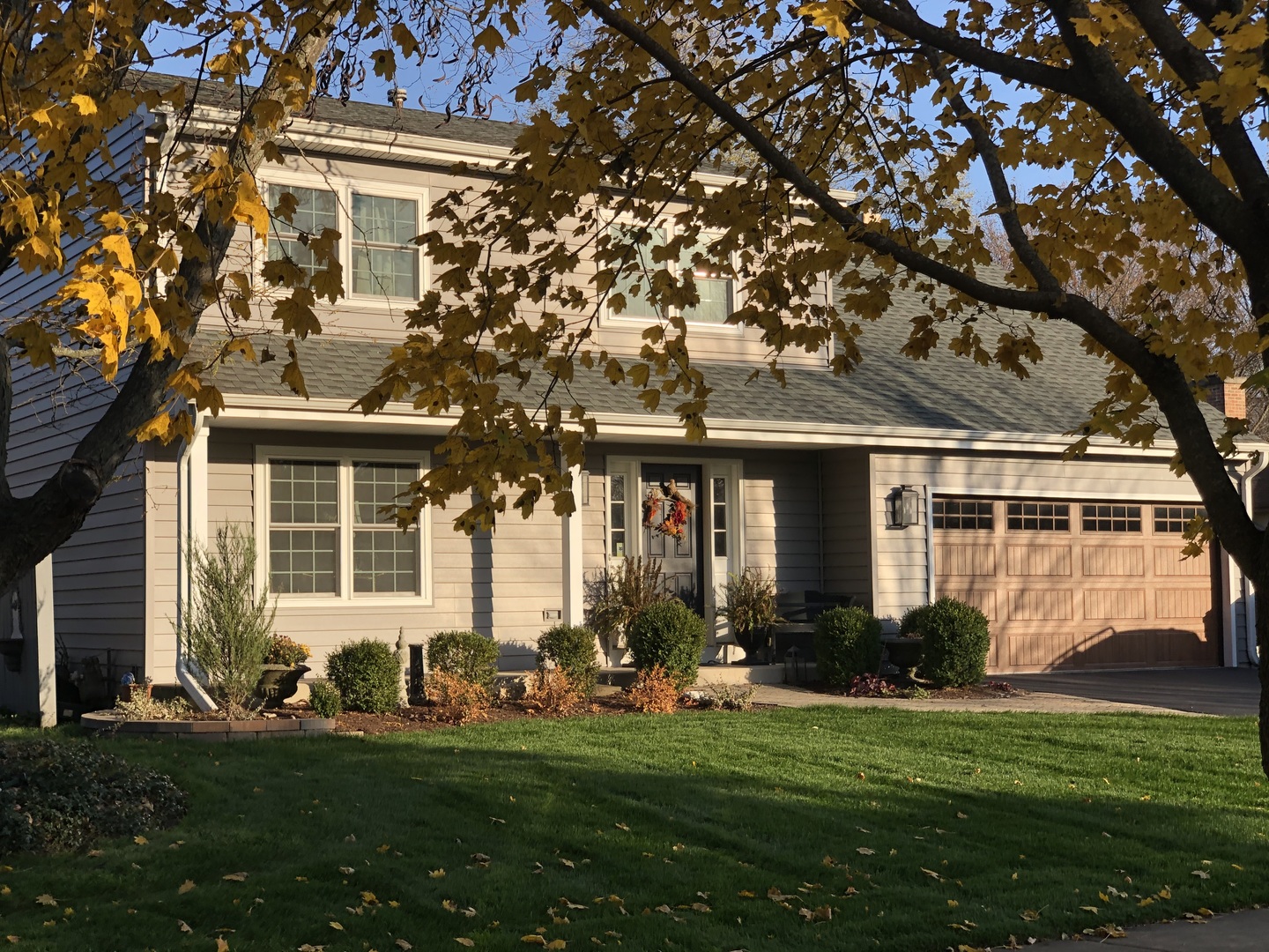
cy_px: 476
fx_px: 1906
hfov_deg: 36.8
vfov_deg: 28.0
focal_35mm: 52
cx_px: 634
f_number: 2.4
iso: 16
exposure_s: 1/510
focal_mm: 6
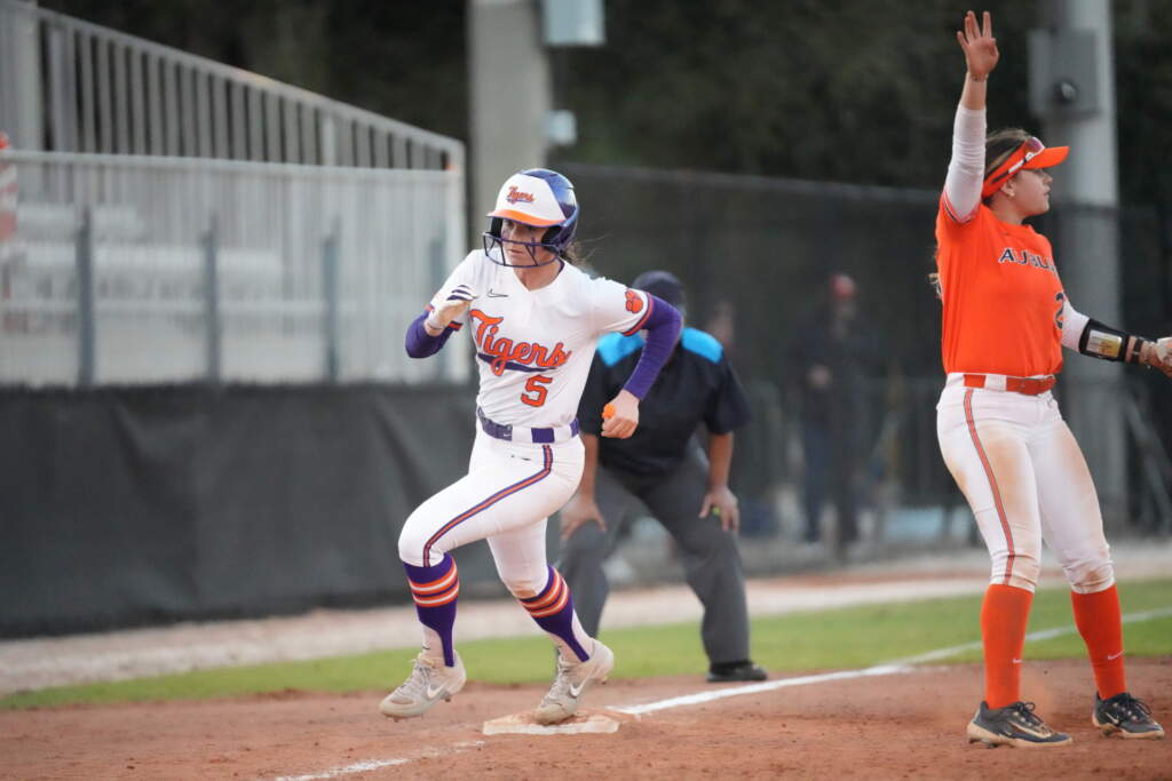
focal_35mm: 300
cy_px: 390
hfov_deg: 6.9
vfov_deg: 4.6
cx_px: 586
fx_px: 9767
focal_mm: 300
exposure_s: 1/4000
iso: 12800
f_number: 2.8
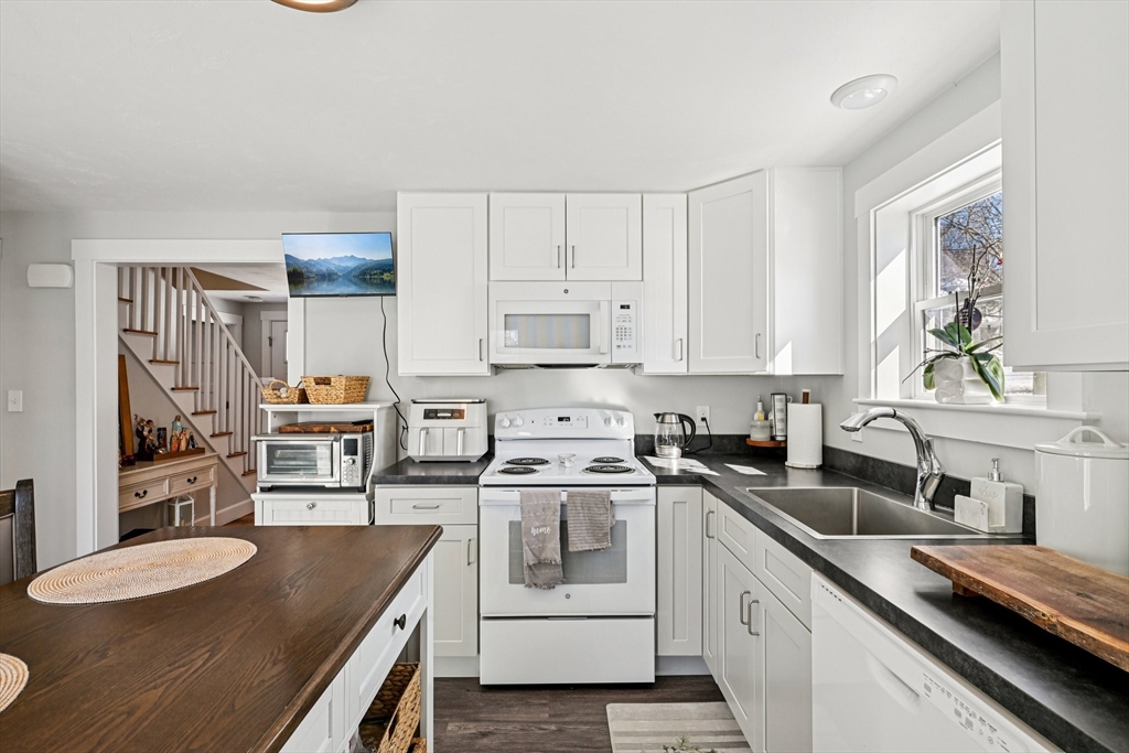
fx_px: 502
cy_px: 376
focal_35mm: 16
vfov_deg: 73.8
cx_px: 564
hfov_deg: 96.7
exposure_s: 1/125
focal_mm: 16
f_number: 8
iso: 400
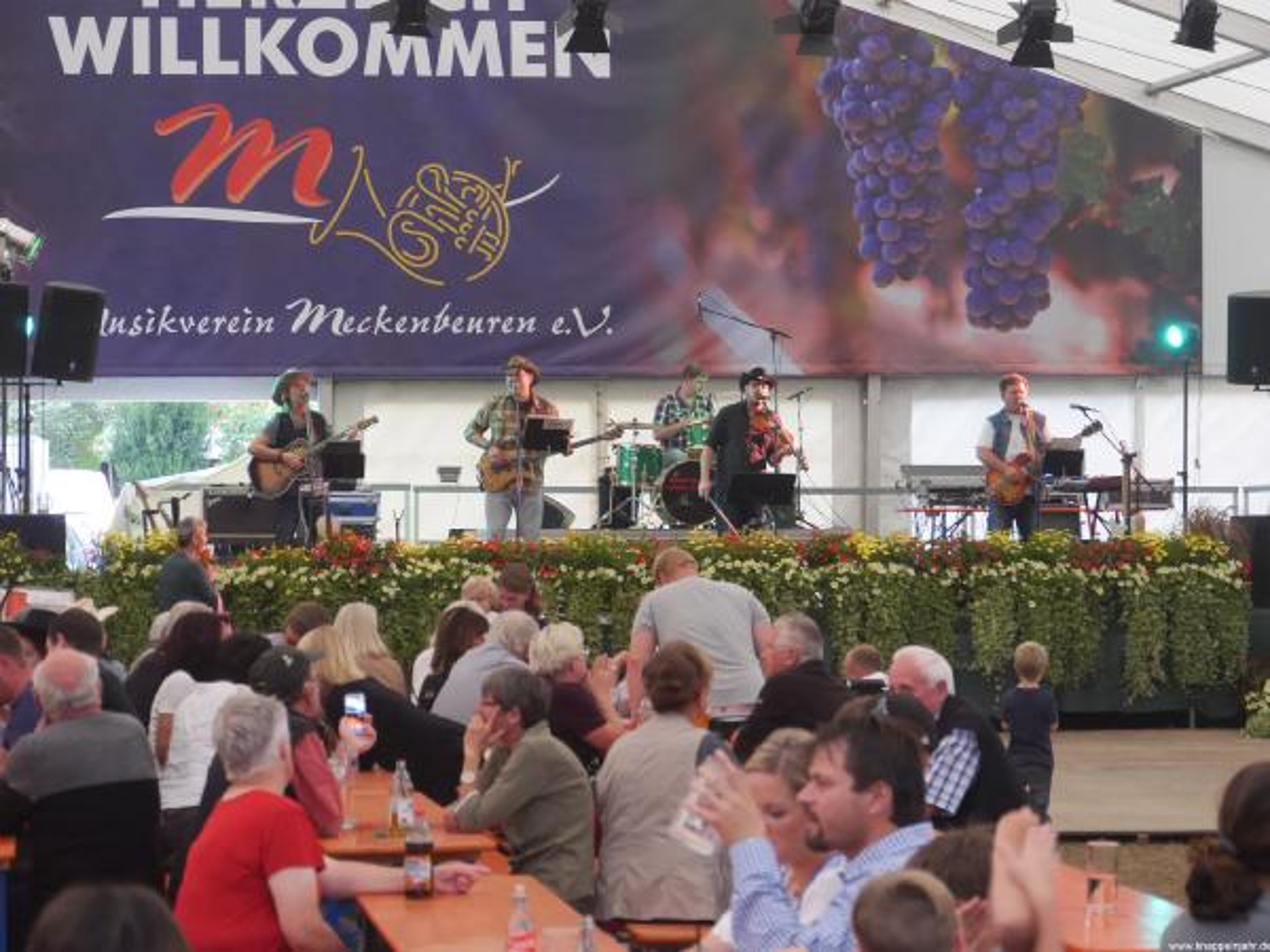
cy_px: 476
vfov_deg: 12.8
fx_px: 4256
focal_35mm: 116
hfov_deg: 17.0
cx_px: 635
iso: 3200
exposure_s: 1/60
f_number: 5.6
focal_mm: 58
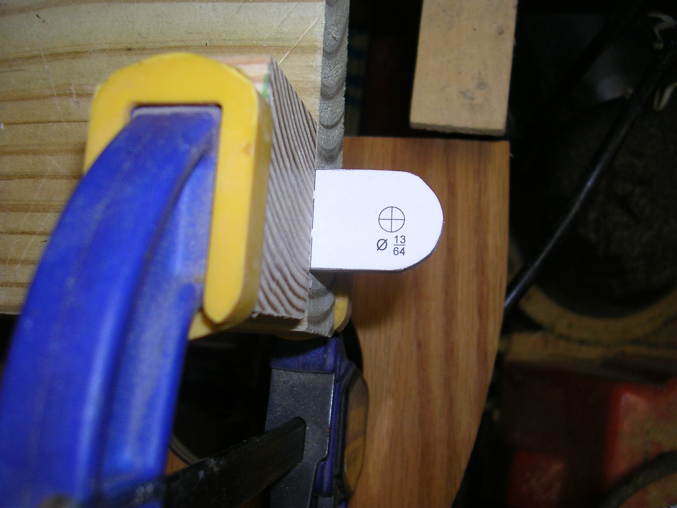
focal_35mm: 38
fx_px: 743
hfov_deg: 49.0
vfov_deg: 37.7
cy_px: 254
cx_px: 338
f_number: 2.8
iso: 50
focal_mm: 5.8
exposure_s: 1/60.1
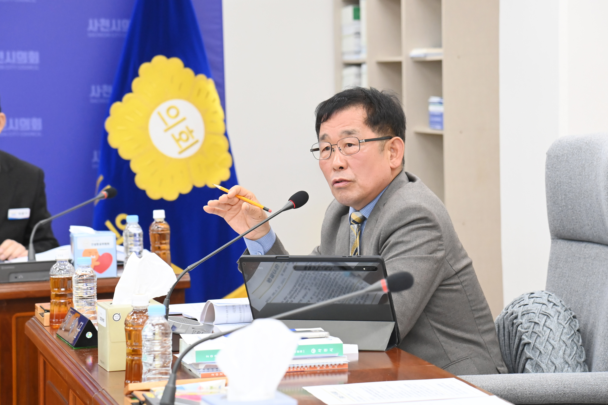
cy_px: 202
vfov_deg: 11.4
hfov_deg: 17.1
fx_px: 2027
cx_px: 304
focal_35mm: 120
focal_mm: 120
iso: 5000
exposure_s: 1/250
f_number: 6.3
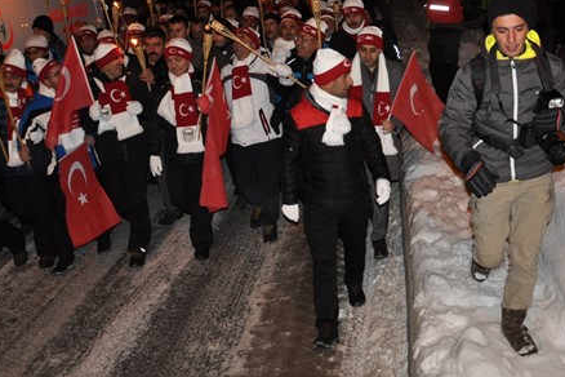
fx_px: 628
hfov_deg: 48.3
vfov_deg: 33.0
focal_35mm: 40
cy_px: 110
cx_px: 329
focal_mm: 18
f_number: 3.5
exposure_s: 1/60
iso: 800
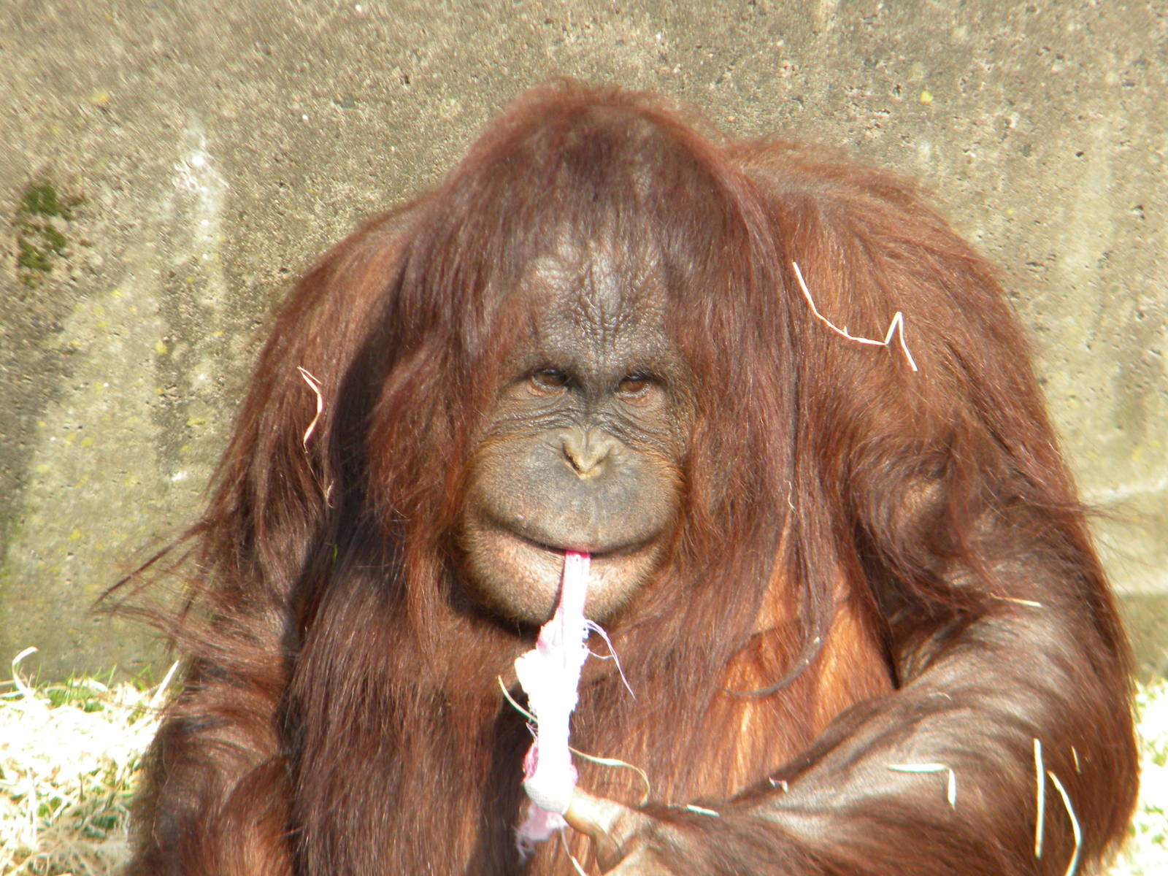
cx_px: 584
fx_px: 13969
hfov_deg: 4.8
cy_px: 438
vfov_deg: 3.6
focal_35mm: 414
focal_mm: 75
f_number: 5.4
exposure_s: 1/250
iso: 132
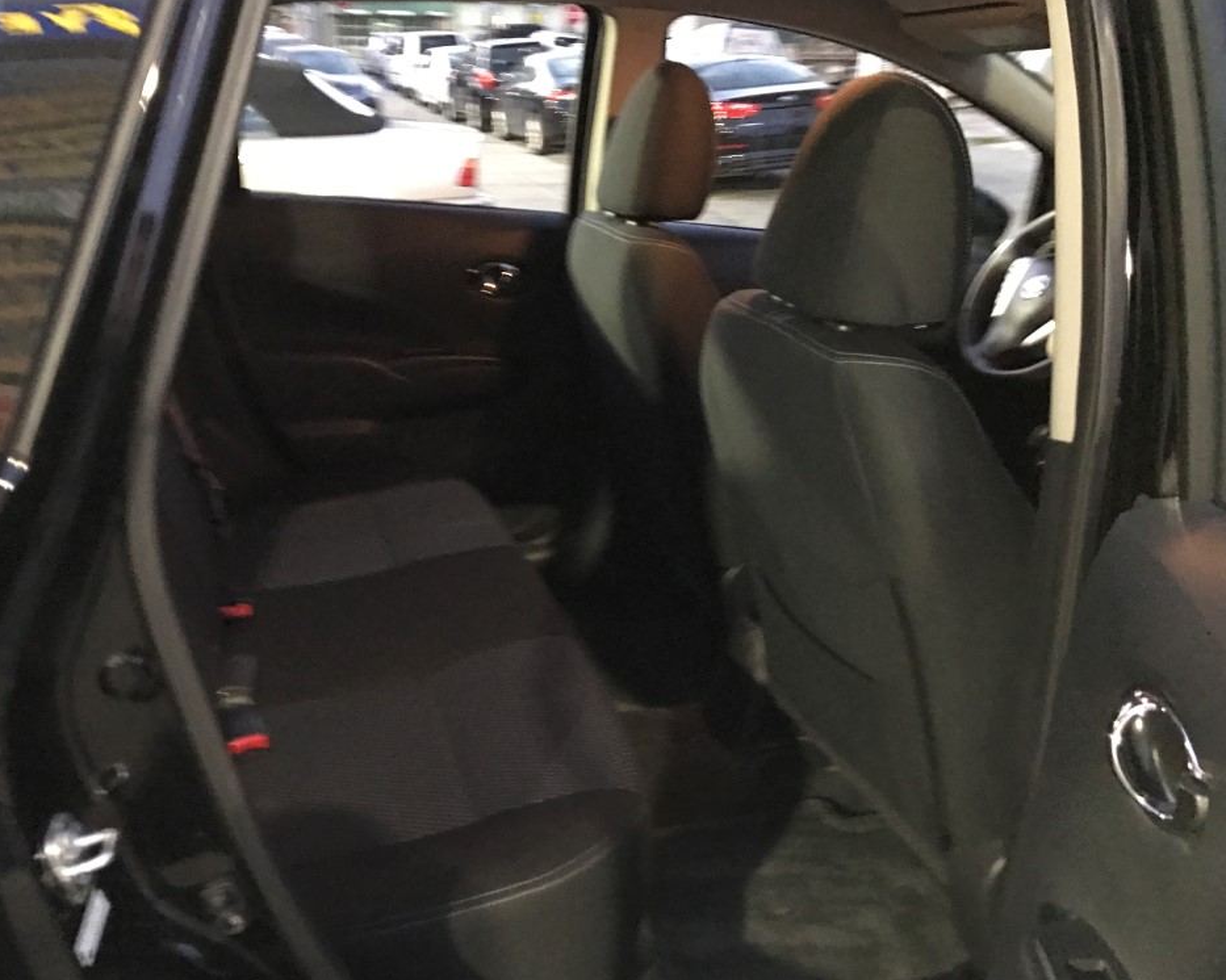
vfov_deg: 48.5
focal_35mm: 30
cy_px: 479
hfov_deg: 58.7
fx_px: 1088
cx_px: 564
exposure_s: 1/4
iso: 160
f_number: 1.8
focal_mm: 3.99
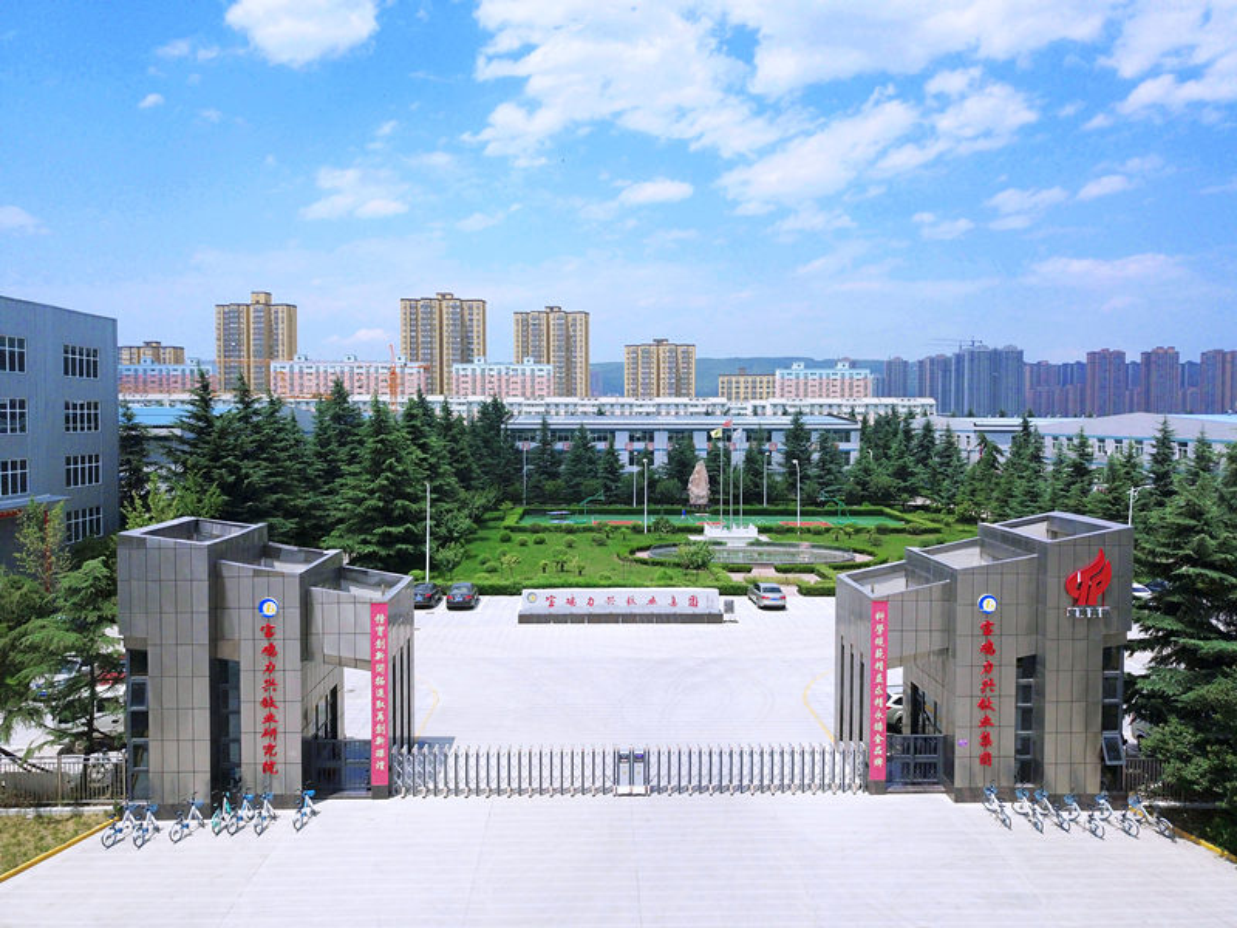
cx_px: 618
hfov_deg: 67.3
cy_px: 464
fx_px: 929
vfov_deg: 53.1
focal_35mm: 26
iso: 100
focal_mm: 4.73
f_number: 2.2
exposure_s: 1/4115
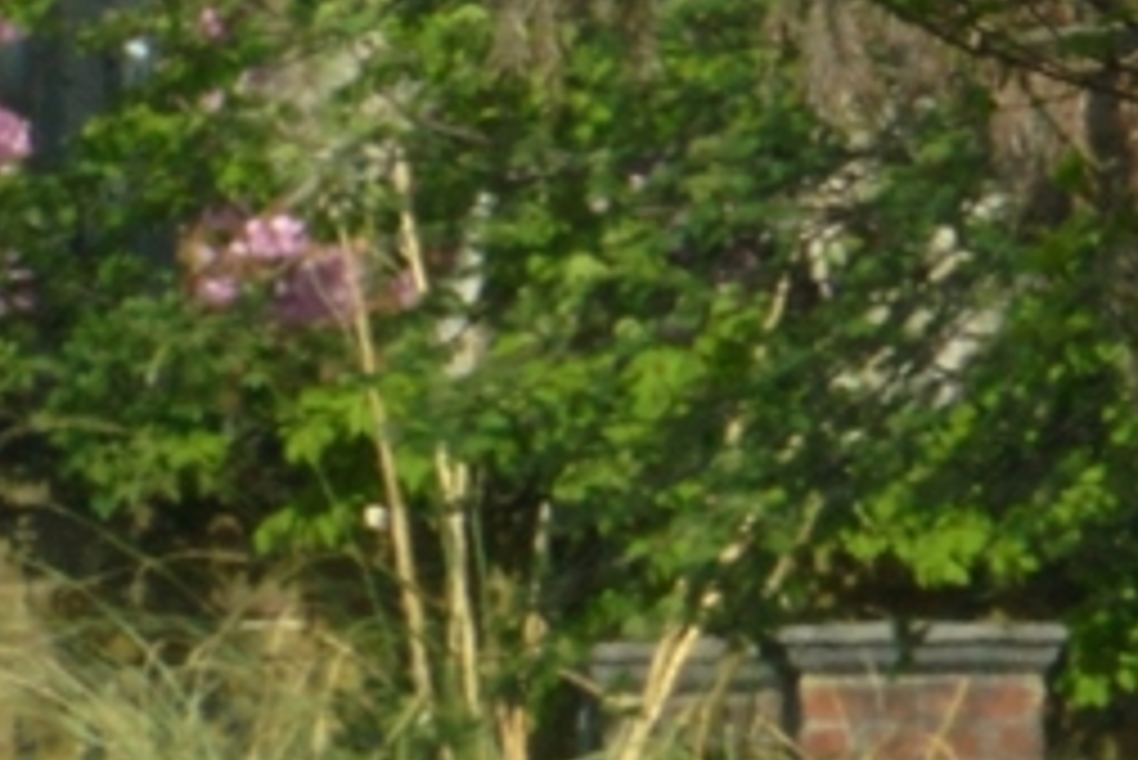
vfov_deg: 0.5
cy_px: 281
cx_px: 3621
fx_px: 86091
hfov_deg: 0.8
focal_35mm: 2722
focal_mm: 230
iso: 400
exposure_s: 1/400
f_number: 16
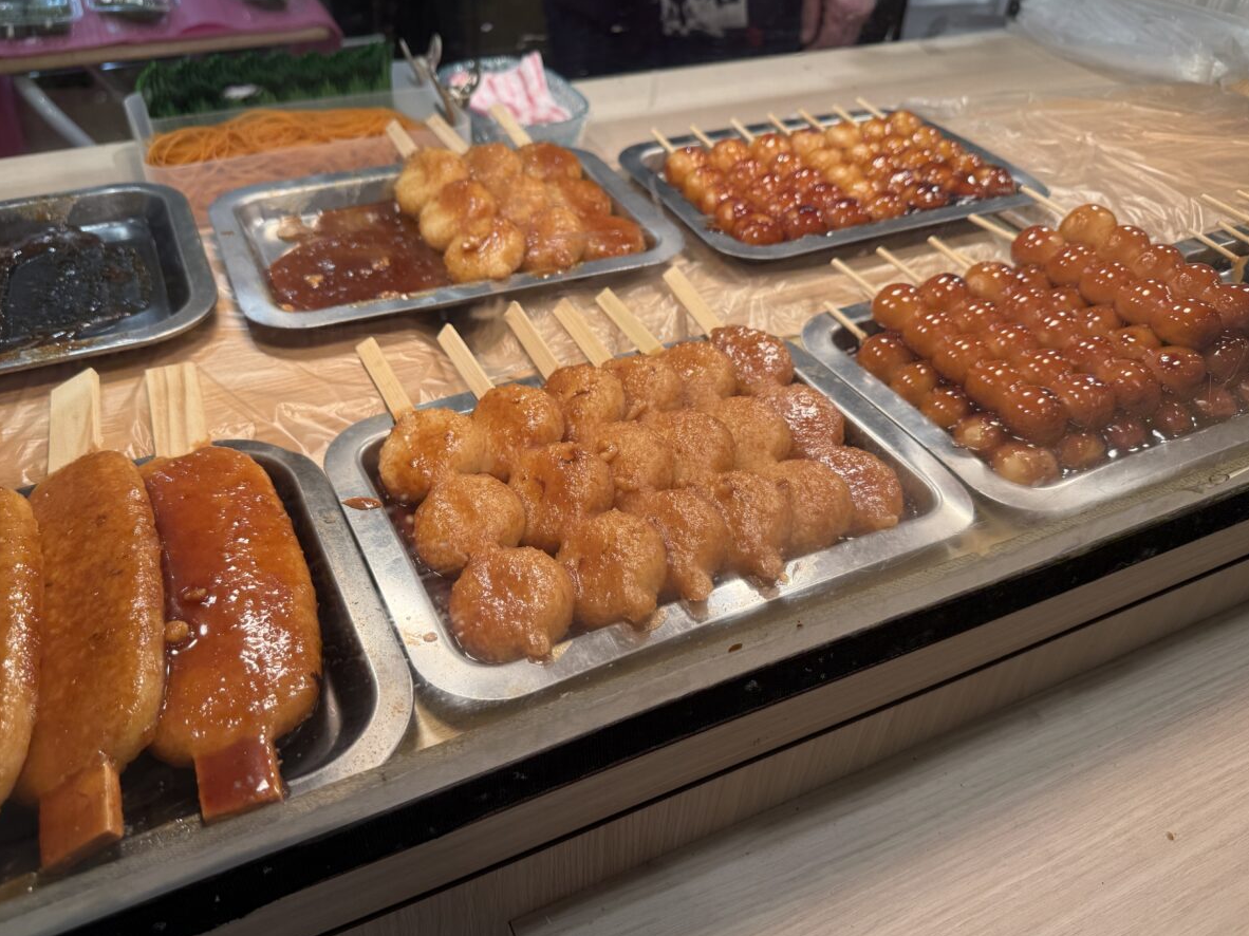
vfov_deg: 53.0
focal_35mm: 26
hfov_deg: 67.3
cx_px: 589
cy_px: 485
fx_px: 938
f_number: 1.78
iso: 80
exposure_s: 1/438
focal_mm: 6.76
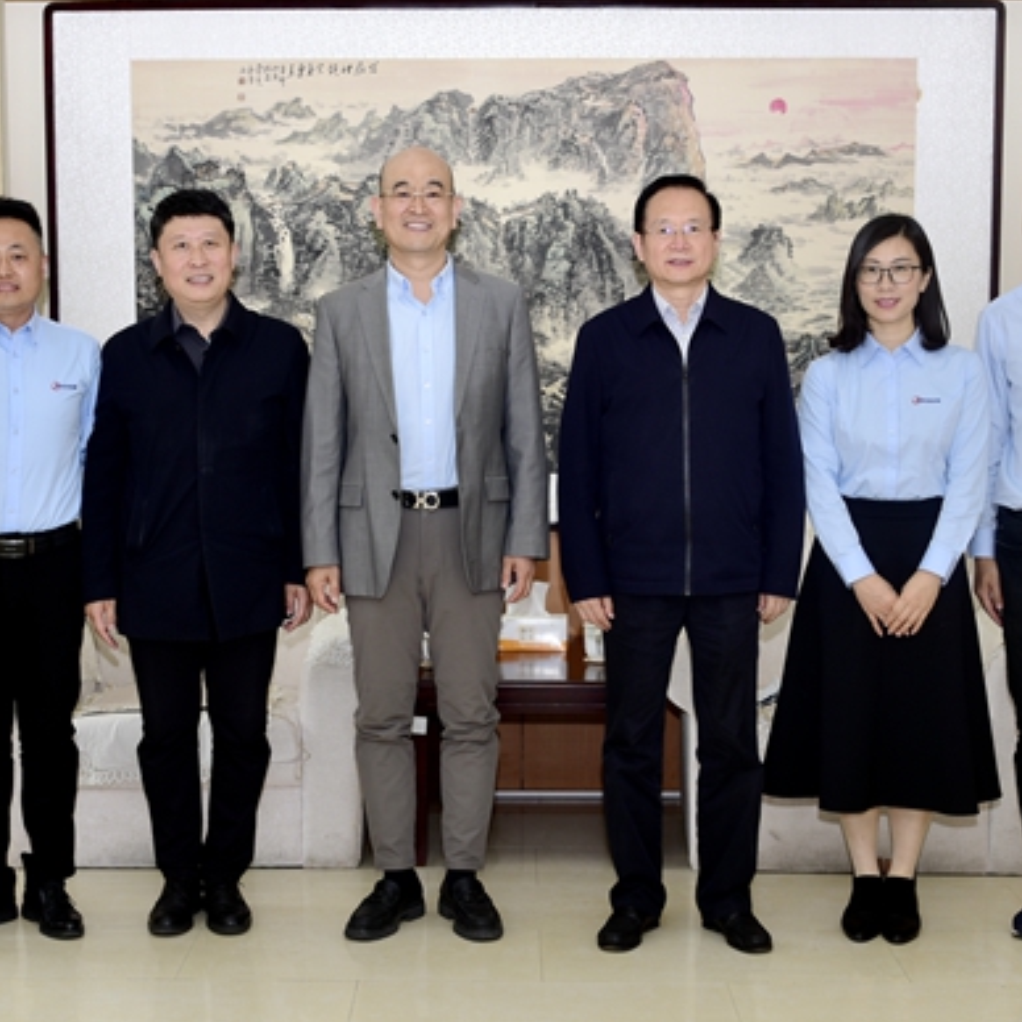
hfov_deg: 30.6
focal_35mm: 56
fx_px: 1871
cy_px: 573
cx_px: 524
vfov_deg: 30.5
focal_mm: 32
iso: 100
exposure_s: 1/60
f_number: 4
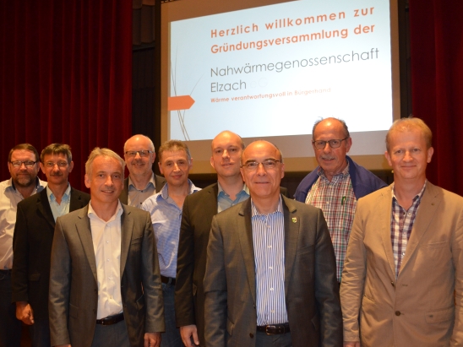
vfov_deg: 38.7
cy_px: 176
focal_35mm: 37
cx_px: 233
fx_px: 495
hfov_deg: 50.1
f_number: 3.8
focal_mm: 22
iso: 2000
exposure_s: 1/60
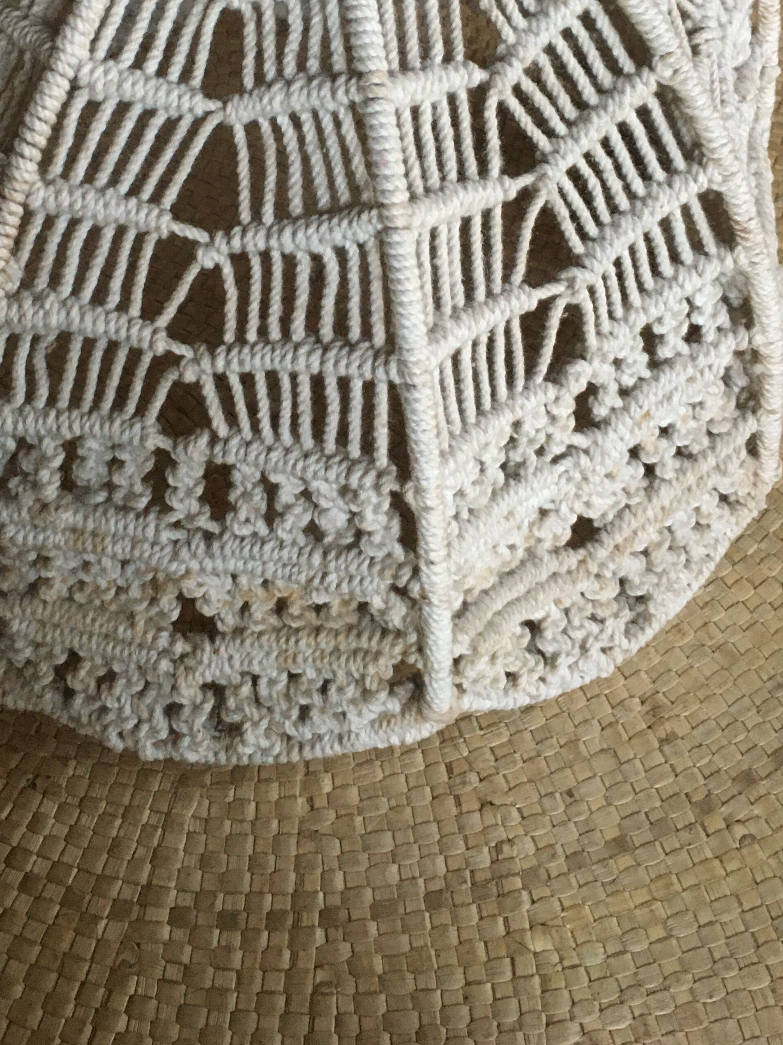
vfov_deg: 40.0
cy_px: 250
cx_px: 308
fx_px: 1388
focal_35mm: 46
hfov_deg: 31.4
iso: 250
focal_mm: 4.15
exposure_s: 1/33
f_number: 2.2
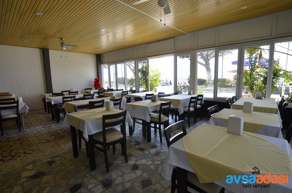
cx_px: 146
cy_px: 96
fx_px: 140
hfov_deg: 92.6
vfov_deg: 69.4
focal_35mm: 17
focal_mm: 11.5
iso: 400
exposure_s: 1/90
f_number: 4.8
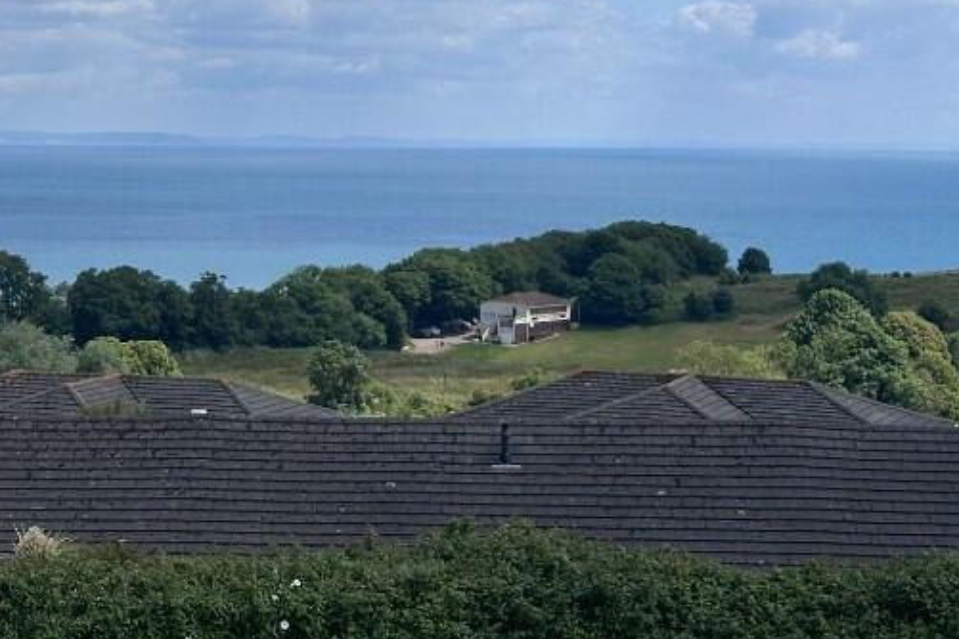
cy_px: 8
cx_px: 291
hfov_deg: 19.9
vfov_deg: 13.2
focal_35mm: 102
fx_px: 2717
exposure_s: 1/7634
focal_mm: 6.86
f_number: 1.78
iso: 64
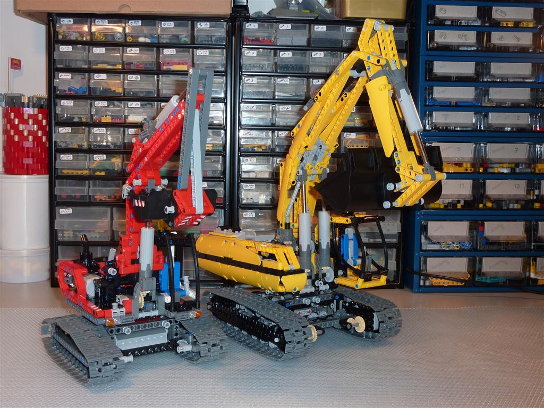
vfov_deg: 36.0
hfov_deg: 46.8
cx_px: 272
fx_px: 629
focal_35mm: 40
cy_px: 204
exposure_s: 1/30
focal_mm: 6.5
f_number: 3.6
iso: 100
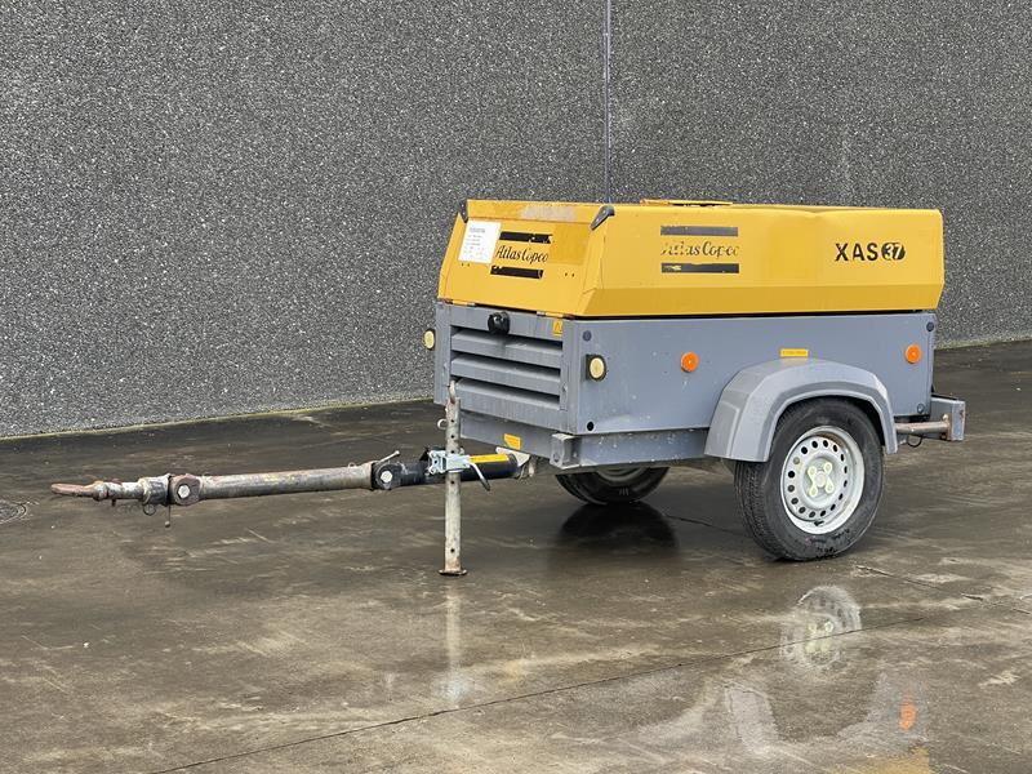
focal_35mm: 64
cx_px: 516
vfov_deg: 22.9
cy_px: 387
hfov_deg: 30.3
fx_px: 1908
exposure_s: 1/105
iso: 20
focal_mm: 7.5
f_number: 2.2
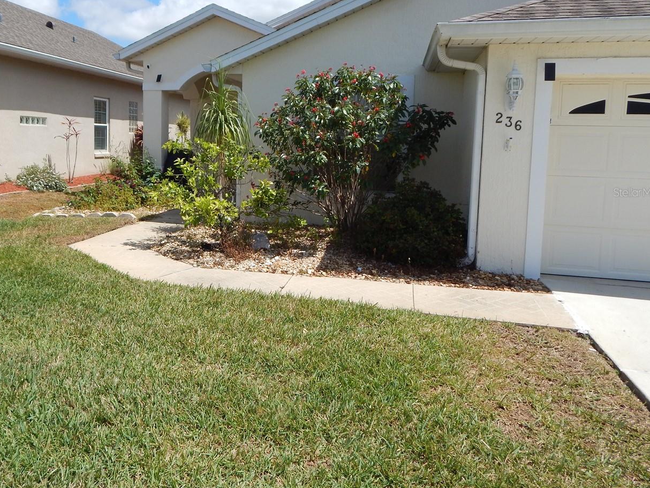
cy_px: 192
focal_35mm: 29
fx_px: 544
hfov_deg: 60.7
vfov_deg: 47.9
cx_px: 236
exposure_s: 1/500
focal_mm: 4
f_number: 6
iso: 125
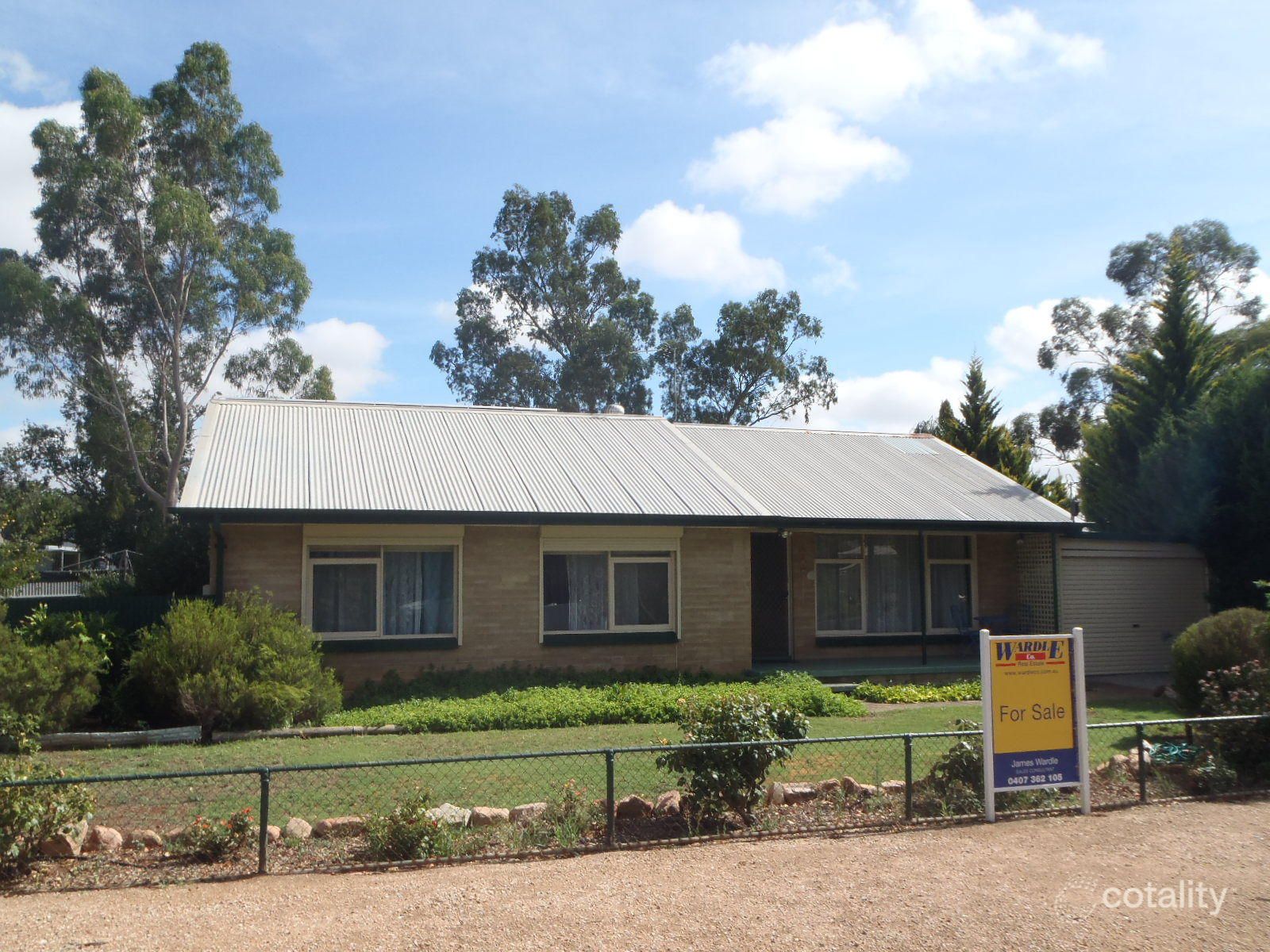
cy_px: 476
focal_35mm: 28
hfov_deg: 63.4
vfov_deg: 49.7
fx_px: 1027
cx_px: 635
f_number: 4.5
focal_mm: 5
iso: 80
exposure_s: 1/500
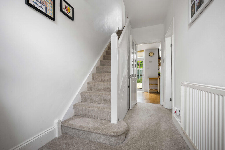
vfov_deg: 81.1
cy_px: 75
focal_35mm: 14
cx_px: 112
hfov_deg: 104.3
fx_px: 87
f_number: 9
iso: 400
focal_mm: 14
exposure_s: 1/10
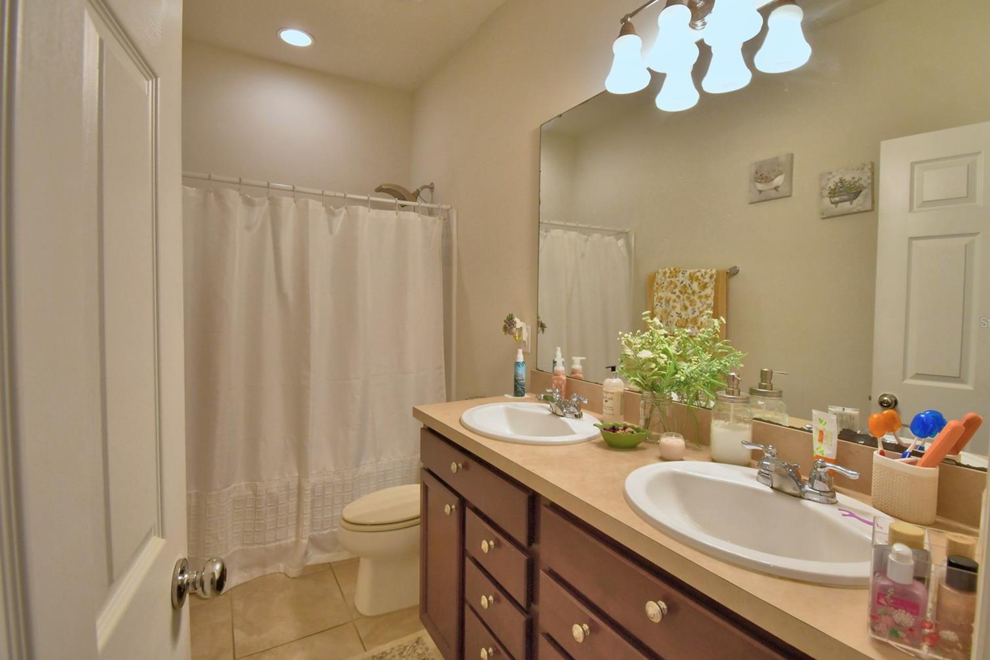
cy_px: 322
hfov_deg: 96.7
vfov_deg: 73.7
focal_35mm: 16
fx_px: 440
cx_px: 512
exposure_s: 1/100
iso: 400
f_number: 4.5
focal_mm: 10
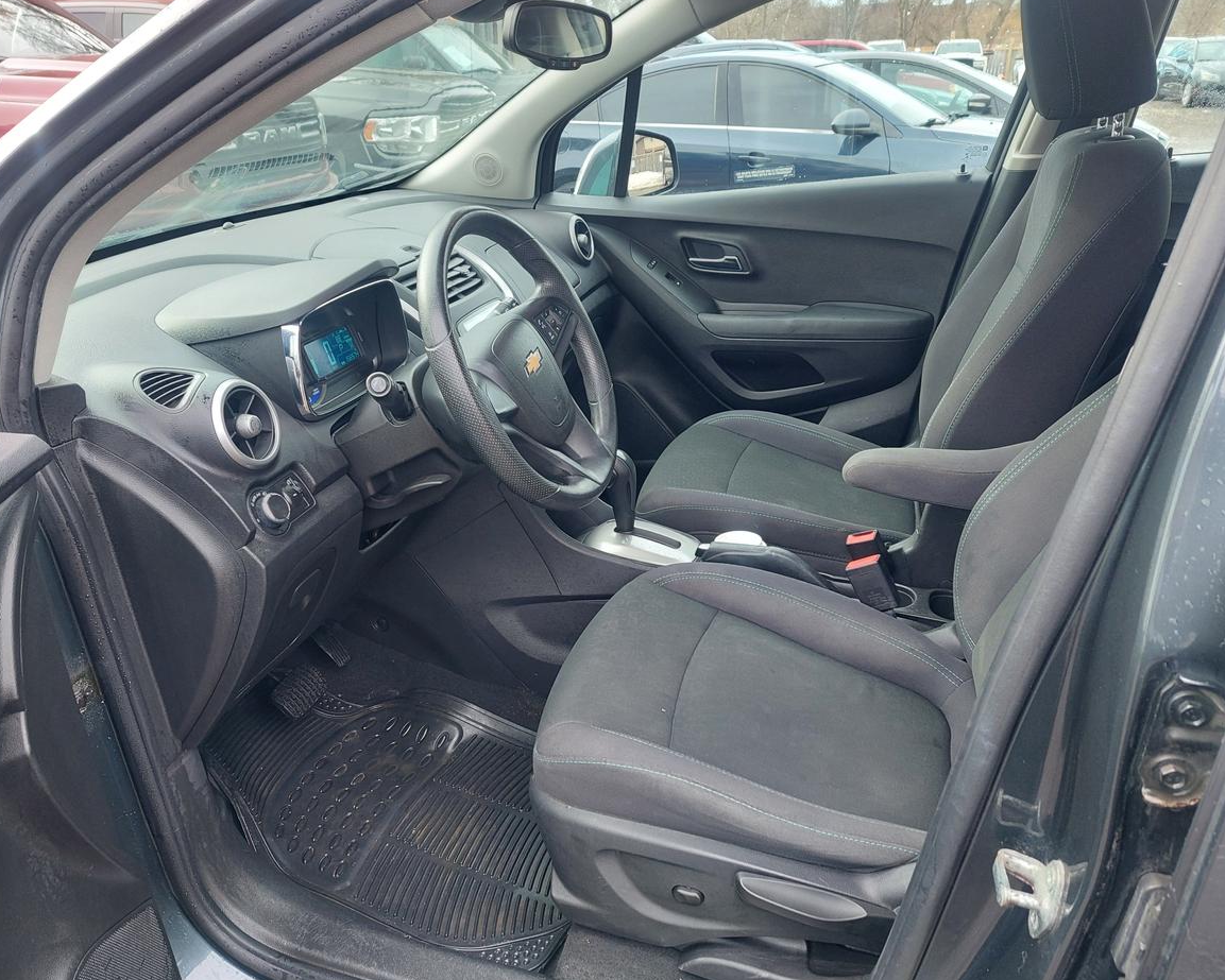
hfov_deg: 66.0
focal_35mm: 26
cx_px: 581
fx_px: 943
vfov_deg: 55.0
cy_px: 493
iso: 40
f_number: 1.8
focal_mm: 5.23
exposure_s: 1/60
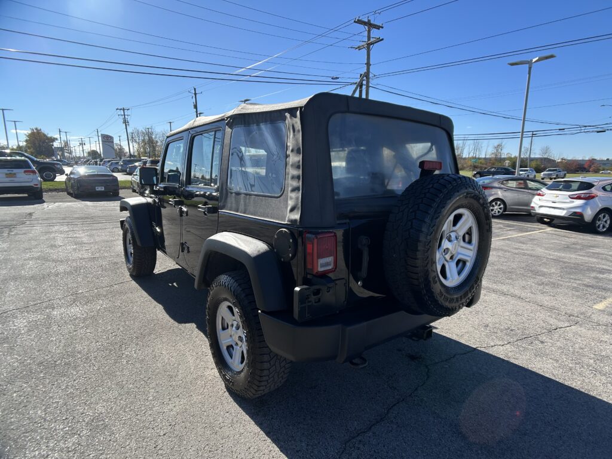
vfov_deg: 53.1
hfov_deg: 67.3
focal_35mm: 26
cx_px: 306
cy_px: 230
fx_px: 460
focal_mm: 5.7
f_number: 1.5
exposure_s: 1/2762
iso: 50
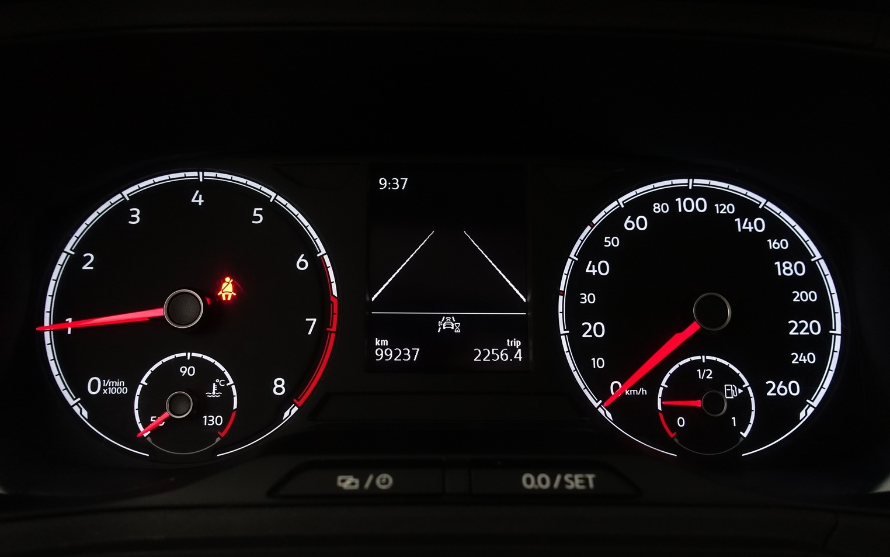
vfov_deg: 47.6
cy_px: 289
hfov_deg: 70.4
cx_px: 438
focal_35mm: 26
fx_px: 631
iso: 1000
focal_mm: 8.8
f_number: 2.5
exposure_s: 1/80
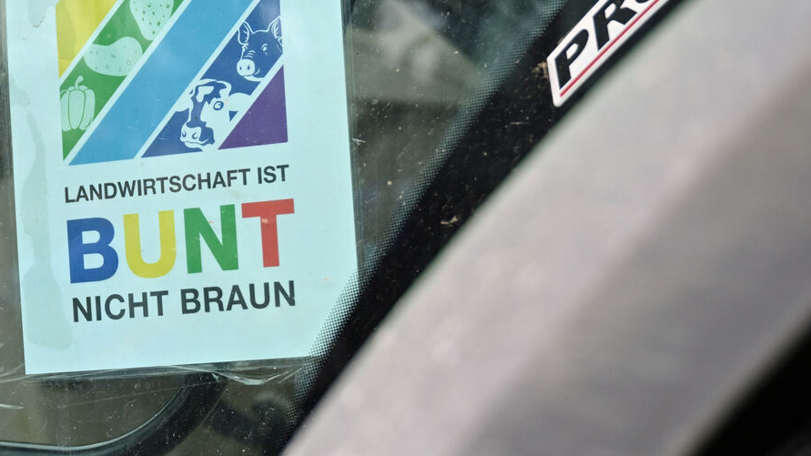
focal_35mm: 79
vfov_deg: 15.3
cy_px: 171
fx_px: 1699
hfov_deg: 26.7
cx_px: 280
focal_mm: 56
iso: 800
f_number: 2.8
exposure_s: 1/2000
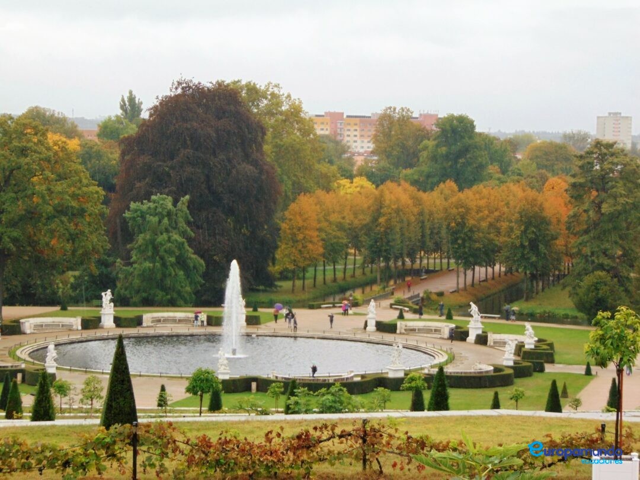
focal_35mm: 108
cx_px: 320
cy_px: 240
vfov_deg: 13.7
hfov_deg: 18.2
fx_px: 1997
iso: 80
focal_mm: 19.4
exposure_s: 1/160
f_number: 3.9
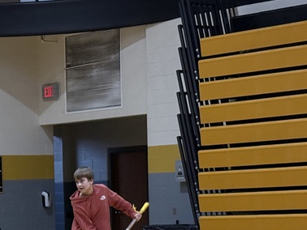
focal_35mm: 130
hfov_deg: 14.9
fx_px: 1154
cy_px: 298
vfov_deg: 11.1
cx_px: -6
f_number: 1.78
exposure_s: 1/203
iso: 200
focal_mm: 6.76
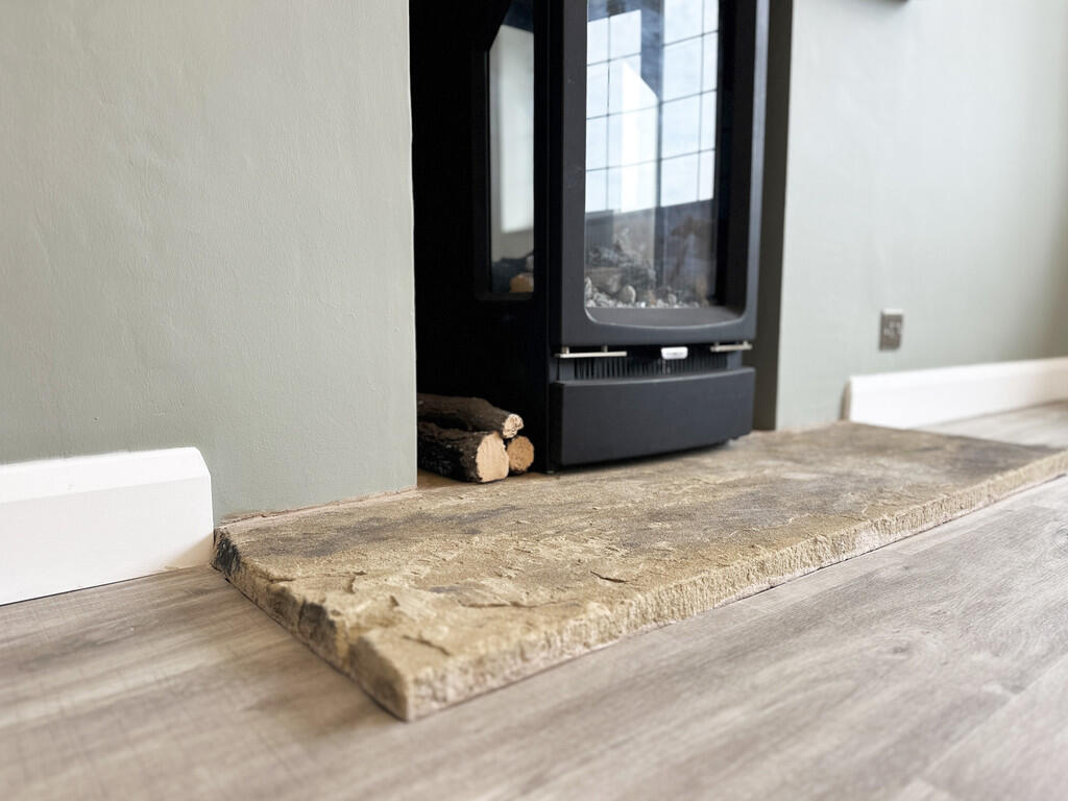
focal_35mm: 24
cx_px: 534
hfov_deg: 71.6
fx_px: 740
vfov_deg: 56.8
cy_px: 400
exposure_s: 1/121
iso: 100
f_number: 1.78
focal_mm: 6.86
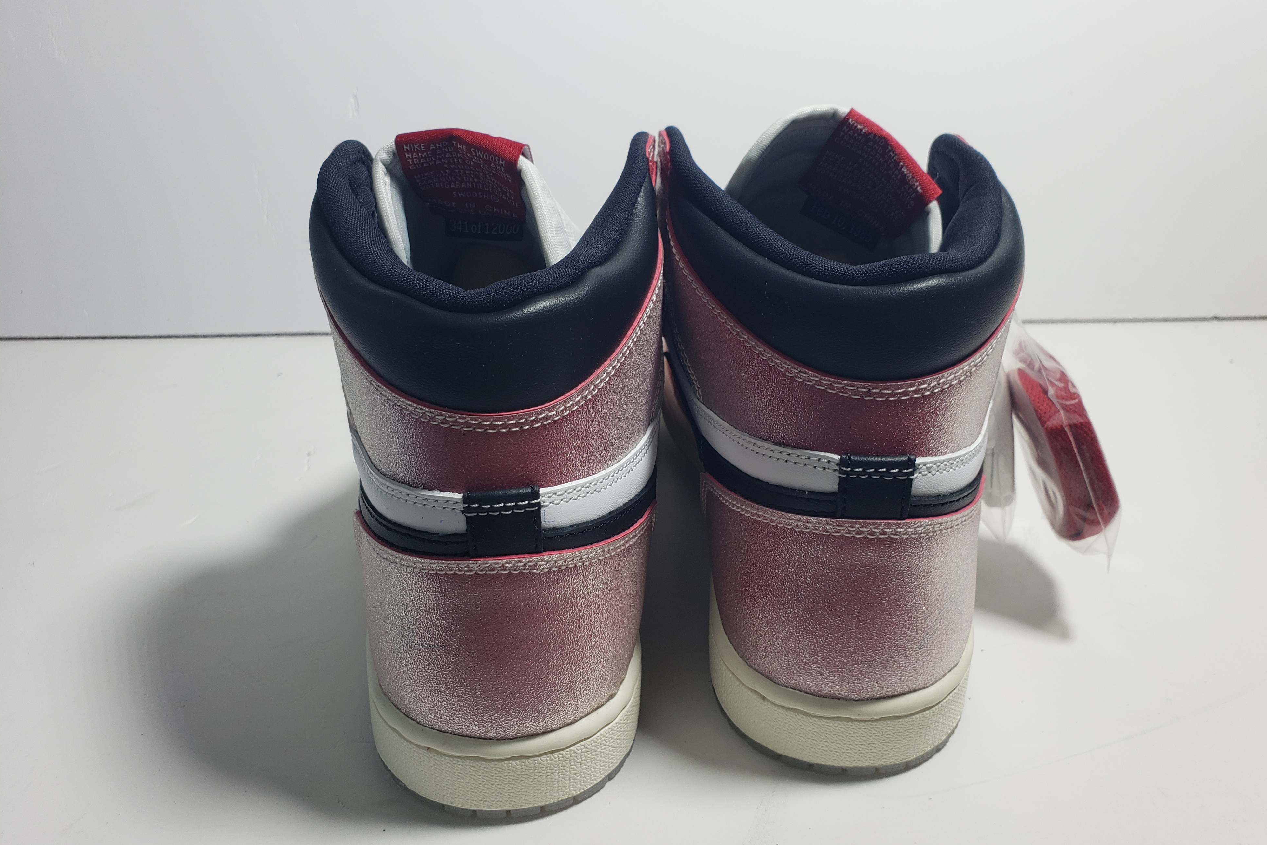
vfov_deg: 46.4
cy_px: 439
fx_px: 985
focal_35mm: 28
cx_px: 647
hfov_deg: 65.5
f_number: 2.4
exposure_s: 1/174
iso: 50
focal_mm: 4.3
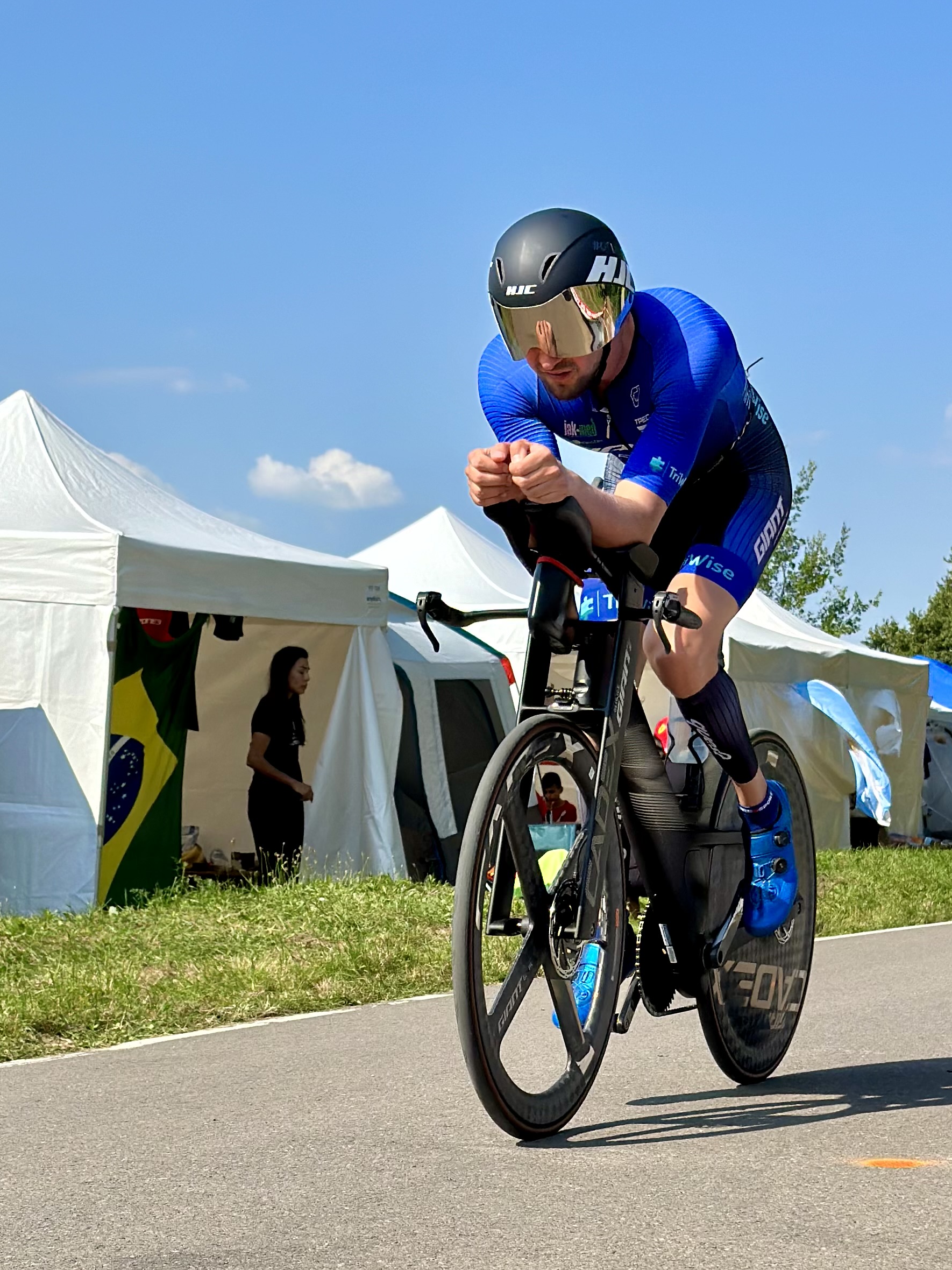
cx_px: 494
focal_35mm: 82
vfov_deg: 23.6
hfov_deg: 18.0
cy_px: 913
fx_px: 3007
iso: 100
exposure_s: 1/6623
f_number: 1.78
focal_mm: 6.86
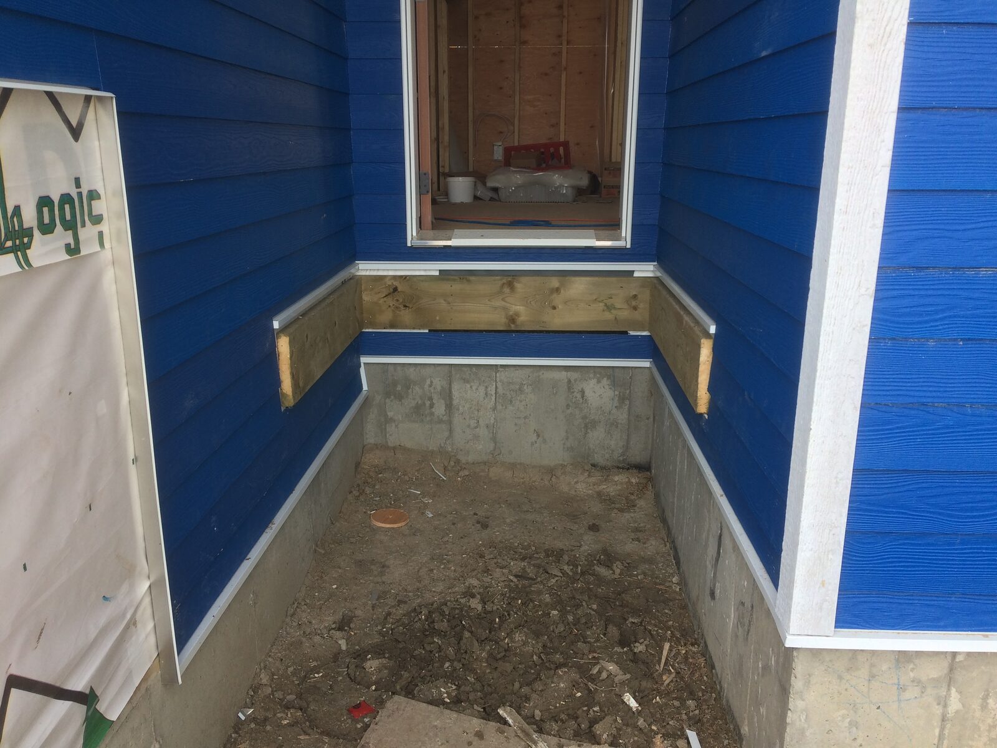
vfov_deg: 48.2
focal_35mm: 29
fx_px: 835
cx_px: 498
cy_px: 374
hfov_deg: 61.7
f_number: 2.2
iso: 32
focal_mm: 4.15
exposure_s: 1/179
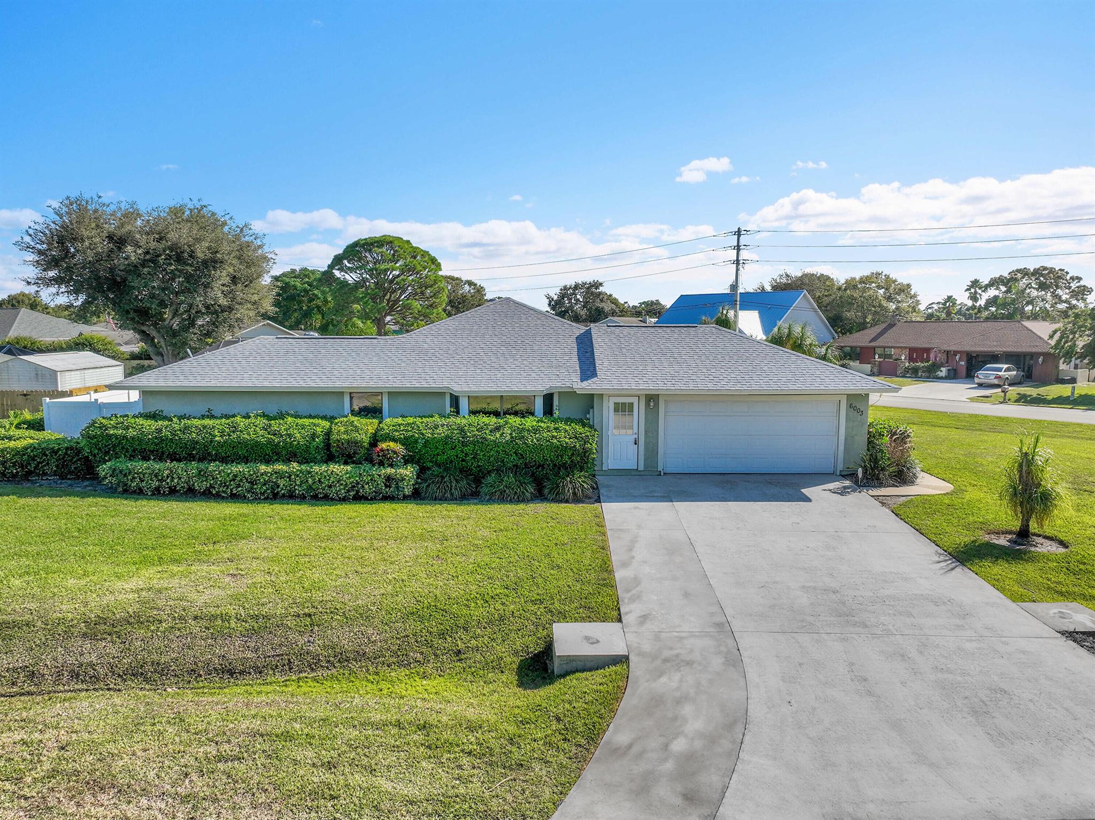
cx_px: 548
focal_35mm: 24
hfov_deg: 71.6
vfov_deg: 56.8
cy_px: 410
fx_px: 759
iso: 200
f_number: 2.8
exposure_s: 1/3200
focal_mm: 12.29
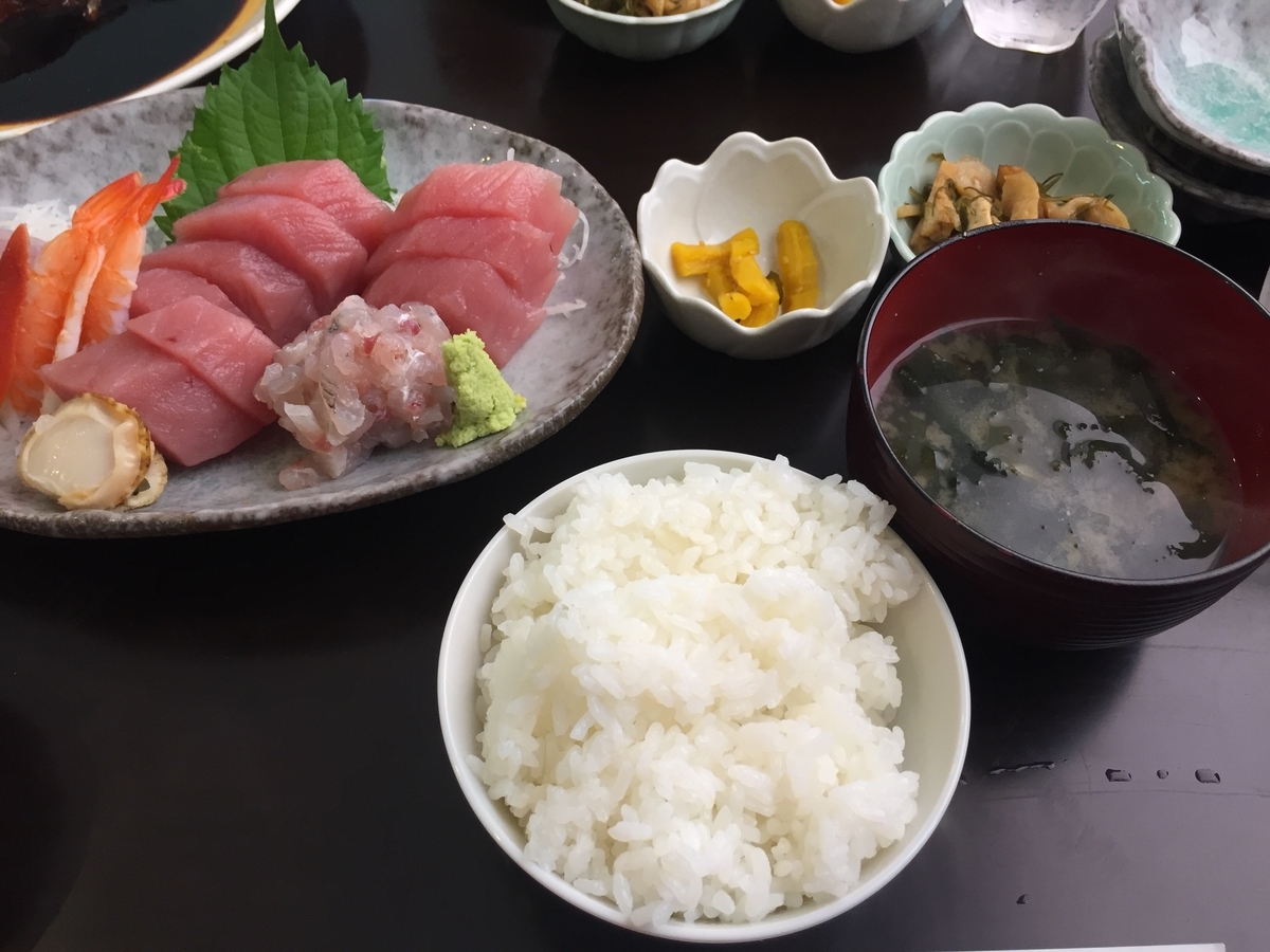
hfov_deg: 61.7
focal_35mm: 29
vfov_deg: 48.2
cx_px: 635
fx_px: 1064
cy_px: 476
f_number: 2.2
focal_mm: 4.15
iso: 32
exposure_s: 1/40
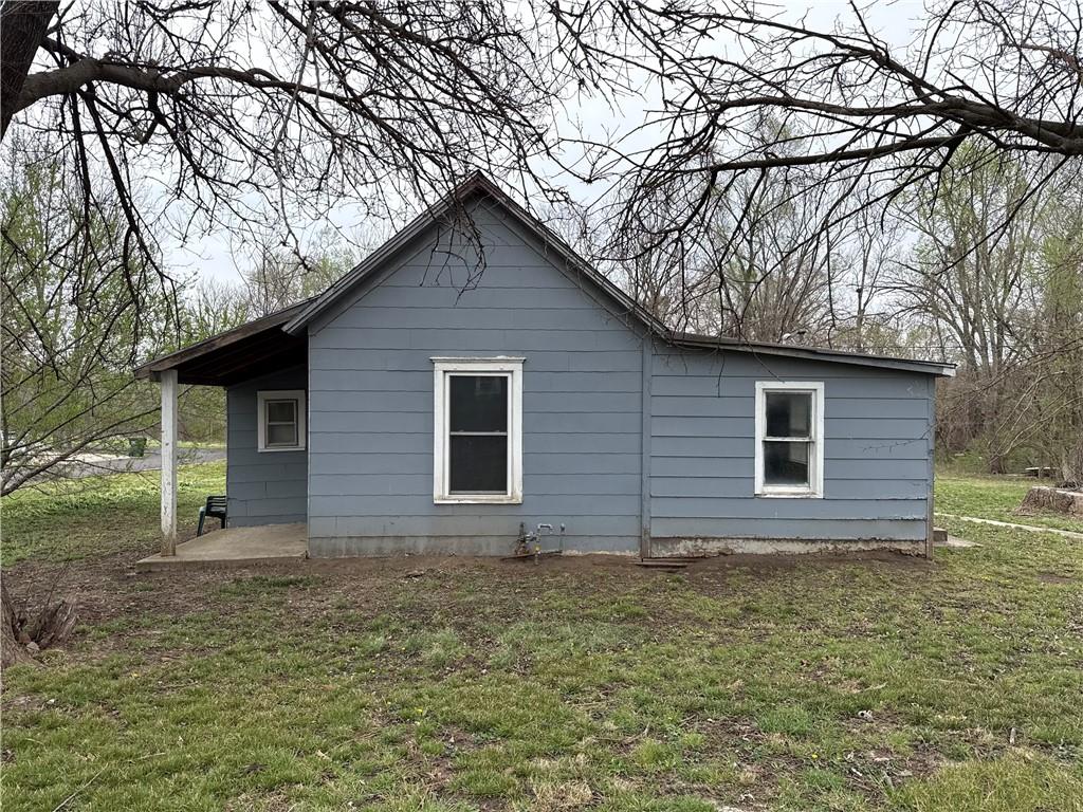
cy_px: 406
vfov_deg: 56.8
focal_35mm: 24
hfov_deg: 71.6
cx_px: 542
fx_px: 751
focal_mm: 6.76
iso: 80
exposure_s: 1/1770
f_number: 1.78
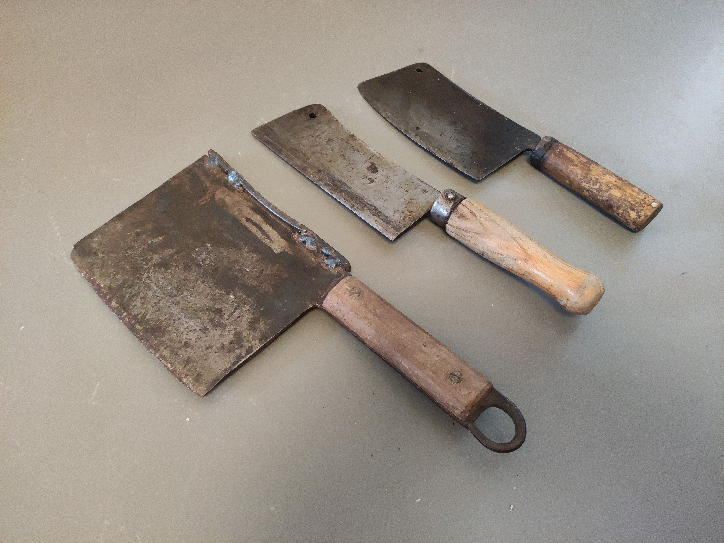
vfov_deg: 54.9
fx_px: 523
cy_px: 272
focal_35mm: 25
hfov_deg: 69.4
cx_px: 362
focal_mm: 5.43
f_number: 1.89
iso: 721
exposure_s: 1/50
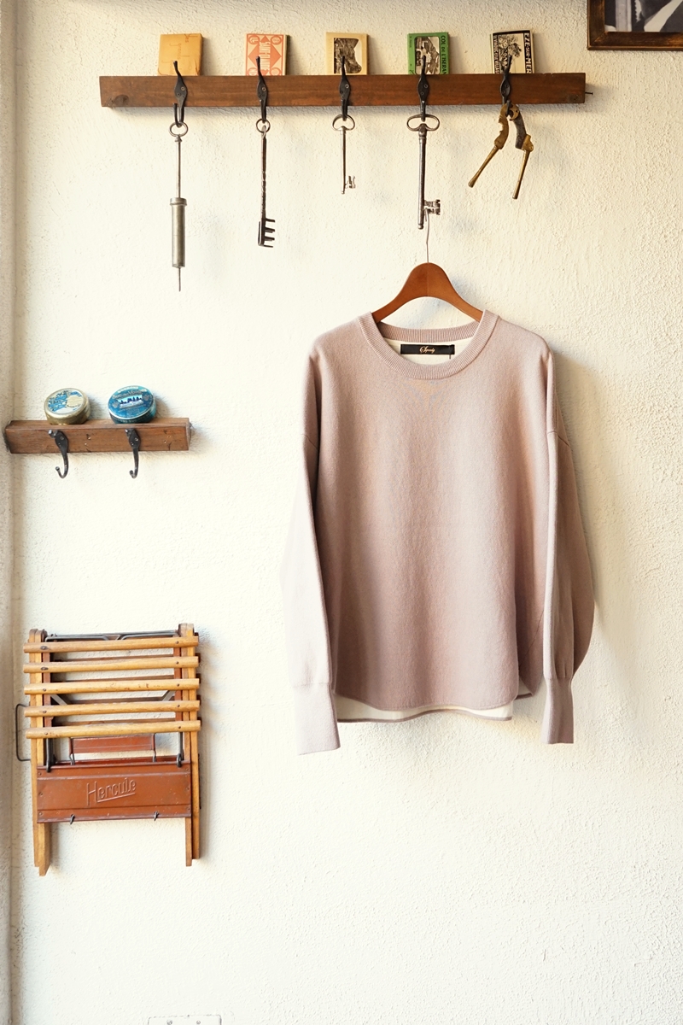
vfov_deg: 61.9
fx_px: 854
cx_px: 342
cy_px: 512
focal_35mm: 30
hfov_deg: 43.6
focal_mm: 30
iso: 1000
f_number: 8
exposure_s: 1/20
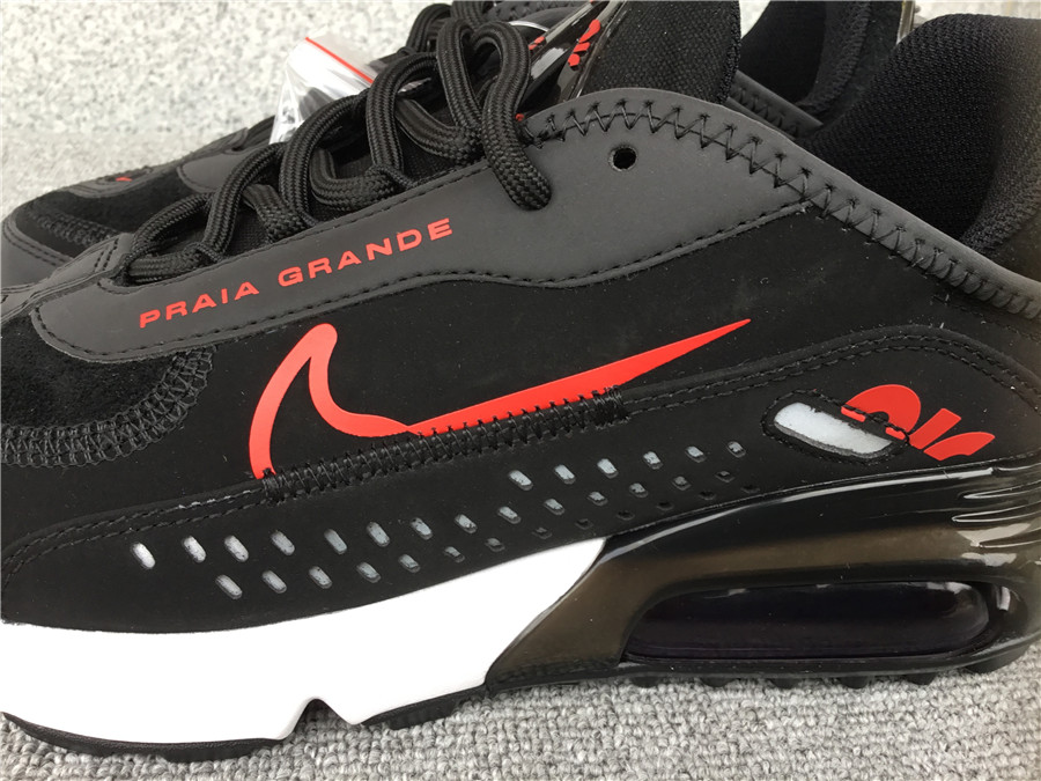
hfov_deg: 58.4
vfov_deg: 45.4
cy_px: 390
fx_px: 932
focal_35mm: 31
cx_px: 520
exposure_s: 1/50
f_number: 2.4
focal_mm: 3.3
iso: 32
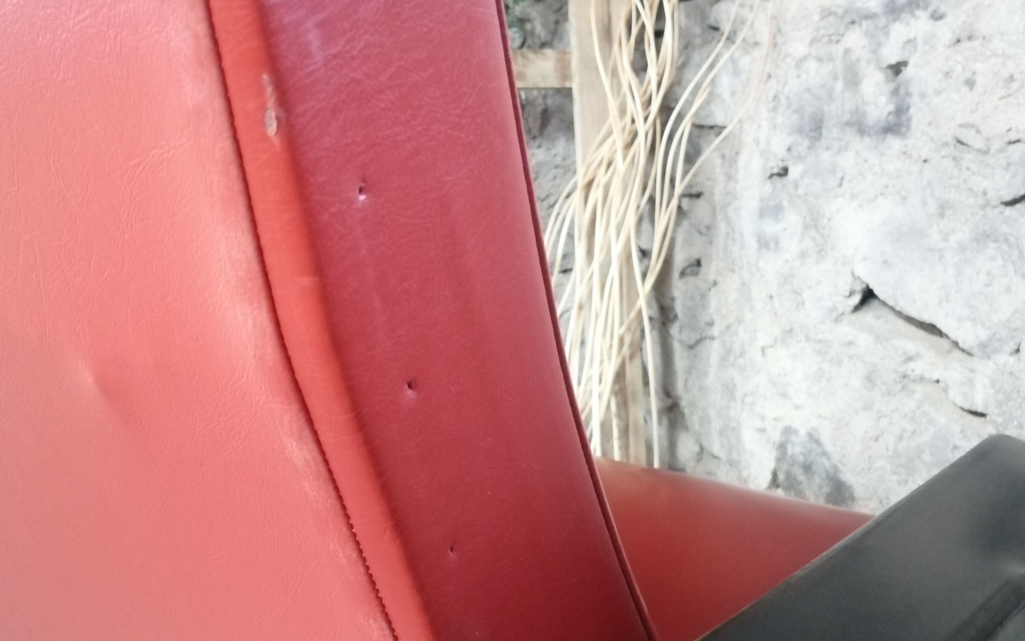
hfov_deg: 50.4
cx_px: 505
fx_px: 1089
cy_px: 415
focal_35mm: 39
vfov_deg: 32.6
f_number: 1.8
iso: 1000
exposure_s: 1/14.3
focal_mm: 3.95
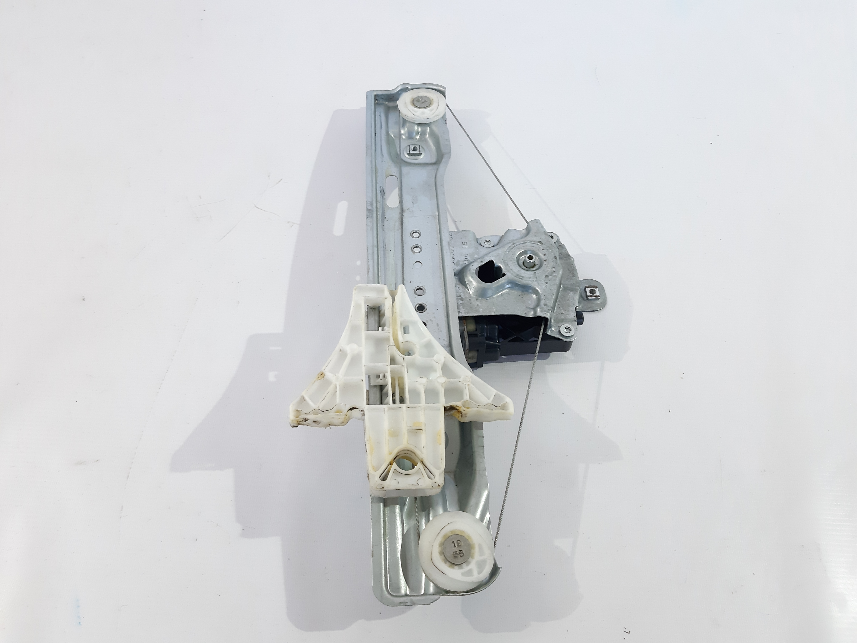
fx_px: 668
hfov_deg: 65.3
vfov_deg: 51.4
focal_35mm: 27
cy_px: 322
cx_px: 428
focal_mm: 3.93
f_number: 1.7
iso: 160
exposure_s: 1/50
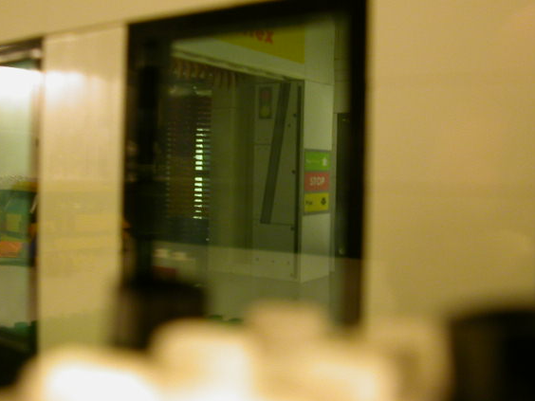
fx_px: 649
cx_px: 274
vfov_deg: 34.3
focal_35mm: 42
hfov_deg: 44.8
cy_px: 190
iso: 100
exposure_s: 1/6.3
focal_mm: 5.6
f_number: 2.7
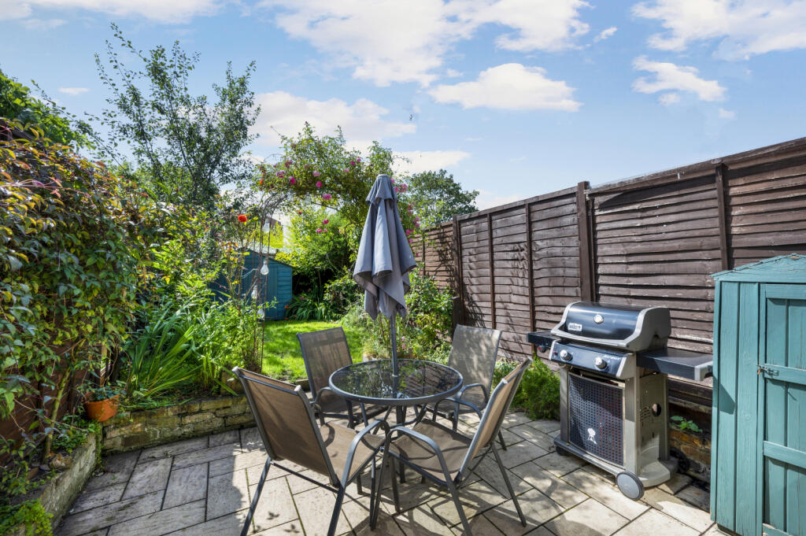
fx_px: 313
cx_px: 403
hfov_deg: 104.3
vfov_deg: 81.1
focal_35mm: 14
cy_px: 268
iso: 250
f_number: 8
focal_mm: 14
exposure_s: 1/320
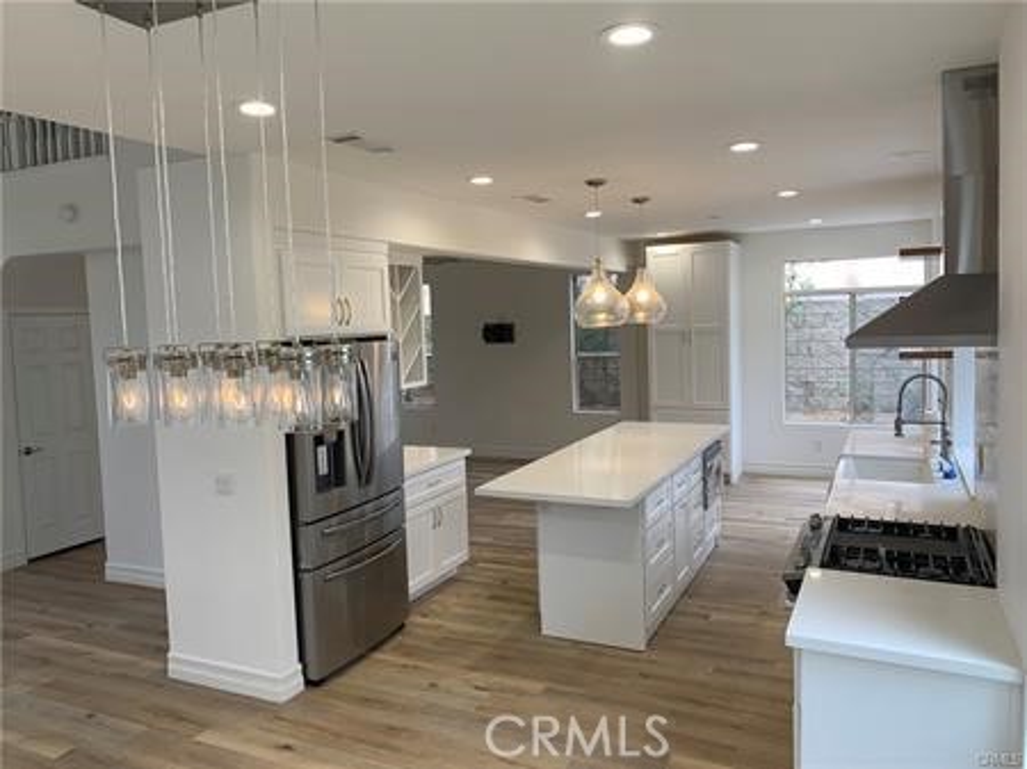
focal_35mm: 26
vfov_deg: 53.0
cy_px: 384
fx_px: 771
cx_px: 514
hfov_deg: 67.3
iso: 50
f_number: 1.8
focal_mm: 4.25
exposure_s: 1/120
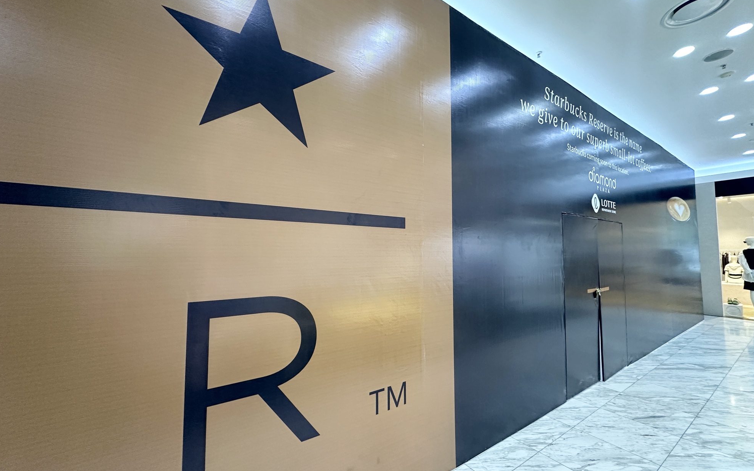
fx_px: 308
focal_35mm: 15
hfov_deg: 101.5
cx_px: 378
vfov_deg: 74.8
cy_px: 232
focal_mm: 2.22
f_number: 2.2
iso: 250
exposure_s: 1/100
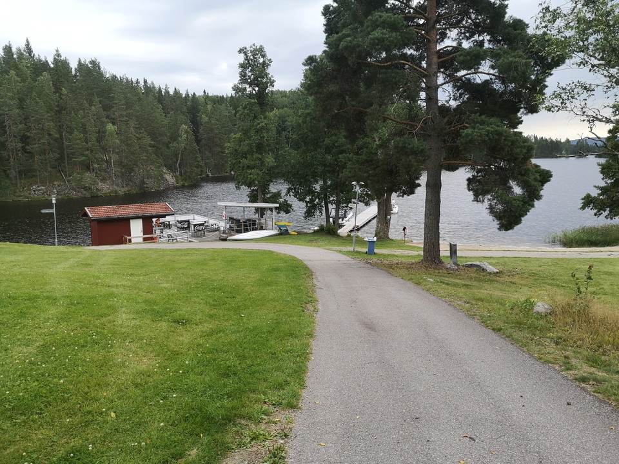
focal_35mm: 27
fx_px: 483
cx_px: 310
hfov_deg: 65.3
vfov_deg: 51.4
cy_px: 232
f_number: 1.8
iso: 50
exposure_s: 1/880
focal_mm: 3.95
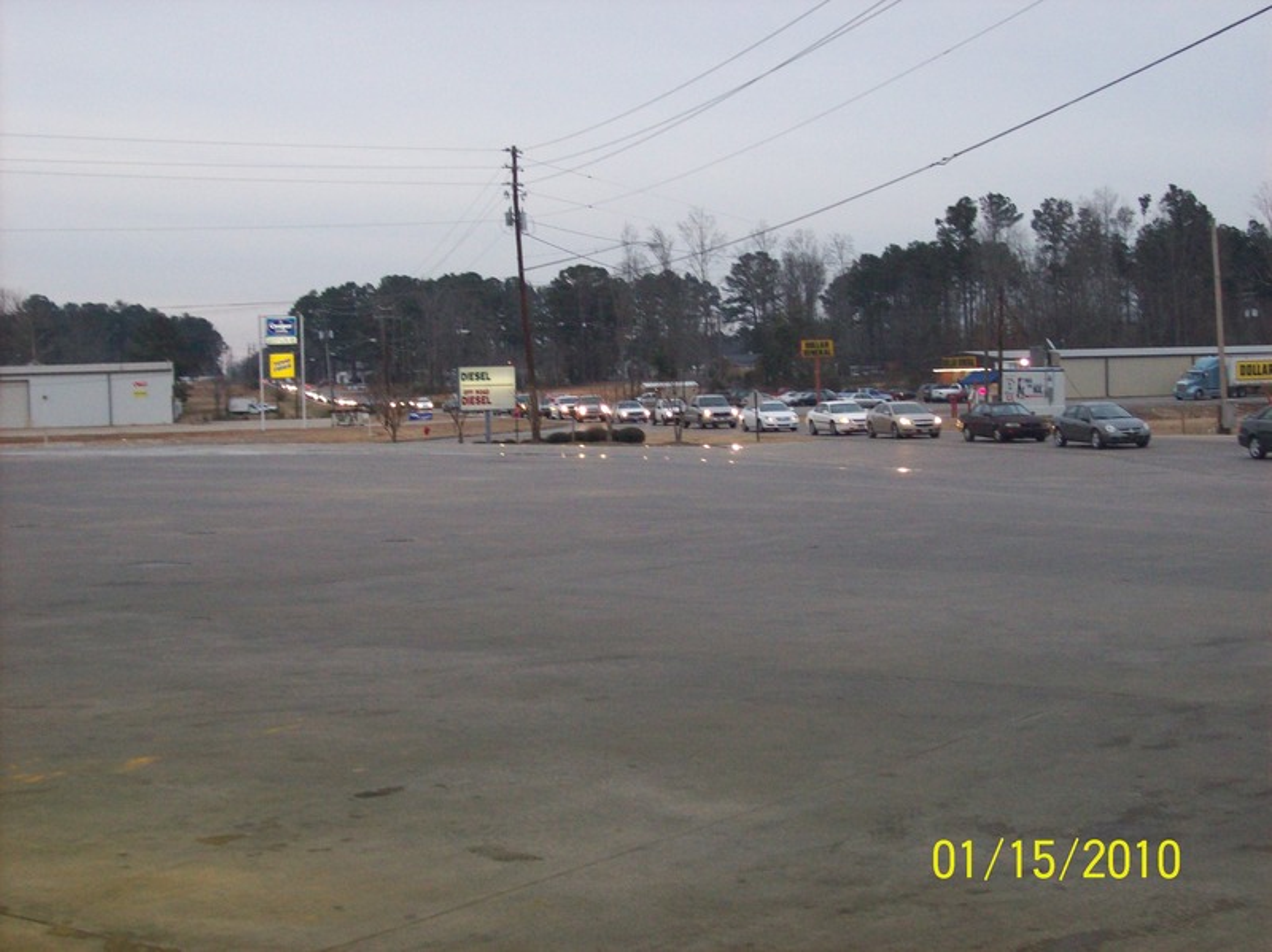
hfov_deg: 34.4
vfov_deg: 26.1
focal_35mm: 56
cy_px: 476
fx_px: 2057
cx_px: 636
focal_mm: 9.4
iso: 200
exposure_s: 1/84.5
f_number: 3.4
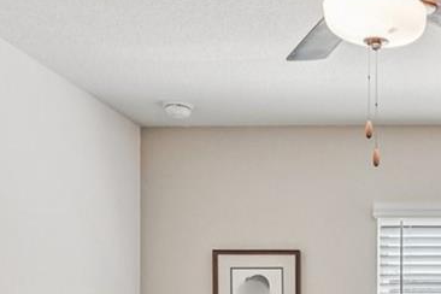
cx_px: 577
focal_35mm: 70
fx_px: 857
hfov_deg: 24.9
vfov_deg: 18.0
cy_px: 398
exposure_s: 1/5
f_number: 8
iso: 400
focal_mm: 16
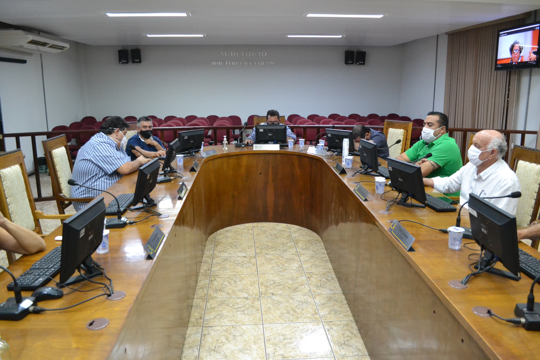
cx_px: 270
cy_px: 180
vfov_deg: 47.9
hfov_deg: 67.4
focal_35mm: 27
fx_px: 405
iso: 3200
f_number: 4.5
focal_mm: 18
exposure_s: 1/80
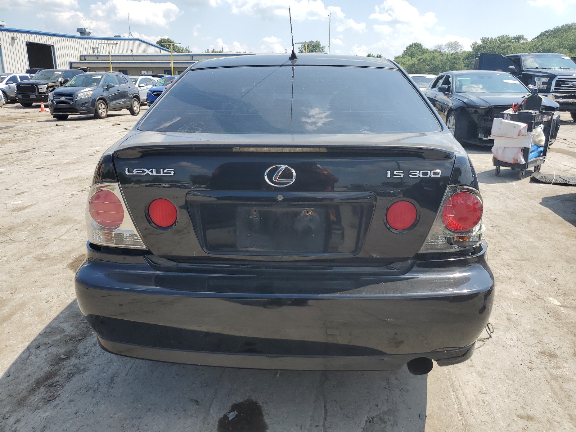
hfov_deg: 67.3
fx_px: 433
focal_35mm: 26
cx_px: 288
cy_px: 216
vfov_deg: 53.1
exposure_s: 1/2000
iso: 50
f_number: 1.5
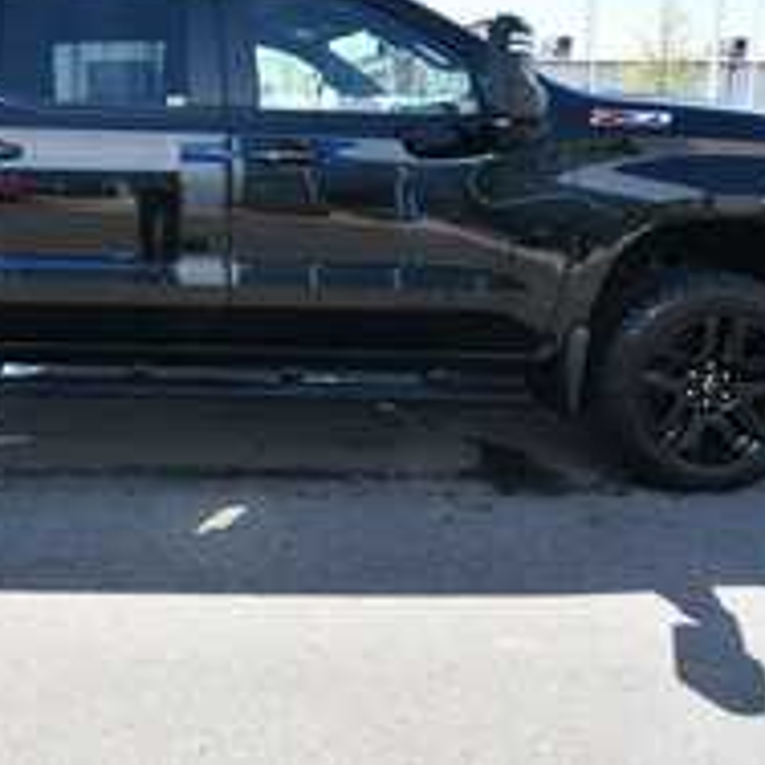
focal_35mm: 29
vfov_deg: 53.9
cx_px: 134
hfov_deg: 51.5
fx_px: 725
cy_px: 226
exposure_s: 1/250
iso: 200
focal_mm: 11
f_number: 7.1
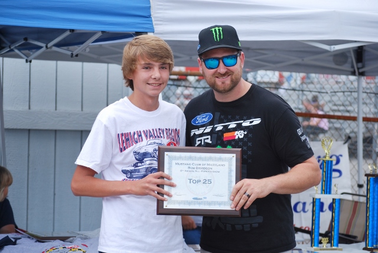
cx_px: 189
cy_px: 126
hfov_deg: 18.9
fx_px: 1135
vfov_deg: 12.7
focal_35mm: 108
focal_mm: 72
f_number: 4.5
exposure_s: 1/320
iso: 200
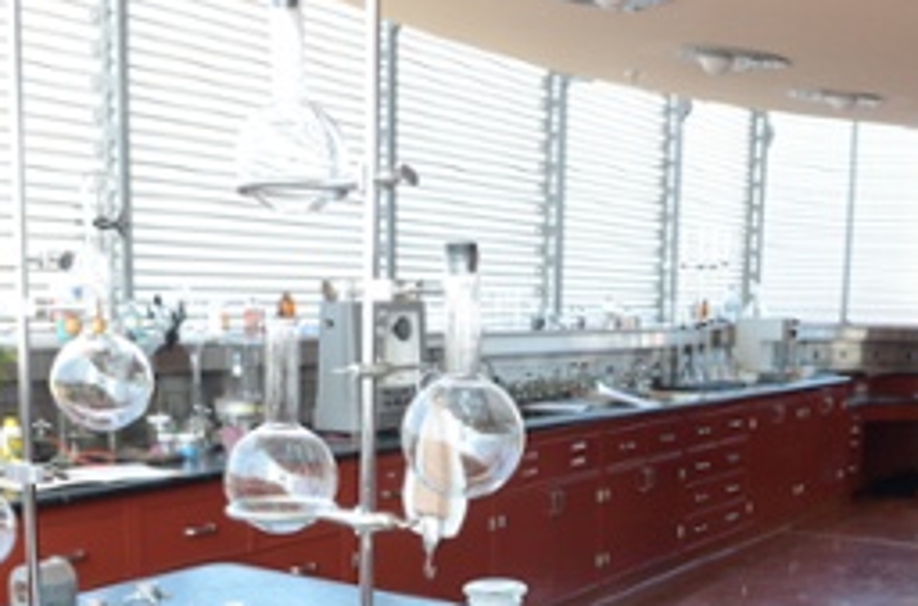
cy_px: 507
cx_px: 531
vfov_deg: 28.3
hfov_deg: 42.8
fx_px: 1167
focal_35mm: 46
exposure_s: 1/80
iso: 400
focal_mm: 17
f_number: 7.1
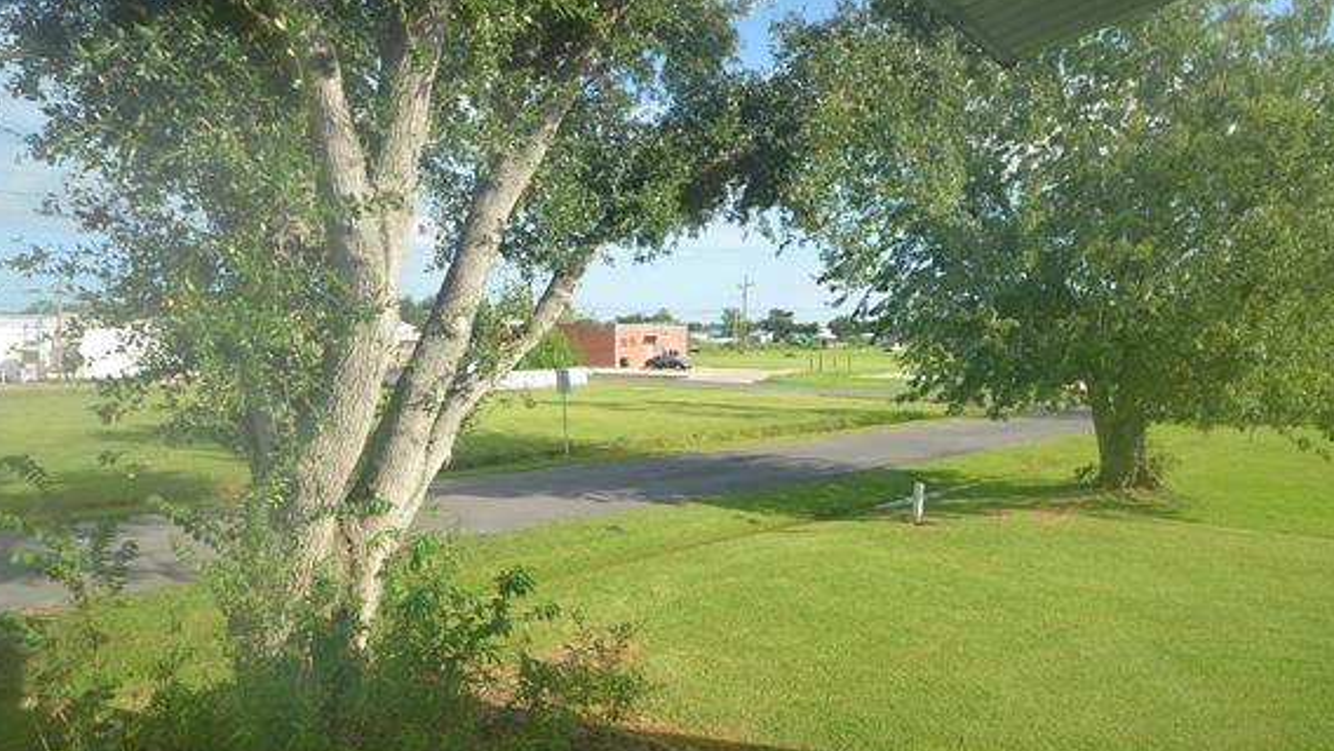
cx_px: 627
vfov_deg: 55.2
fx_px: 718
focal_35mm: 20
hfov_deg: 85.7
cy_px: 367
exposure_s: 1/250
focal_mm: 11.5
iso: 160
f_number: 8
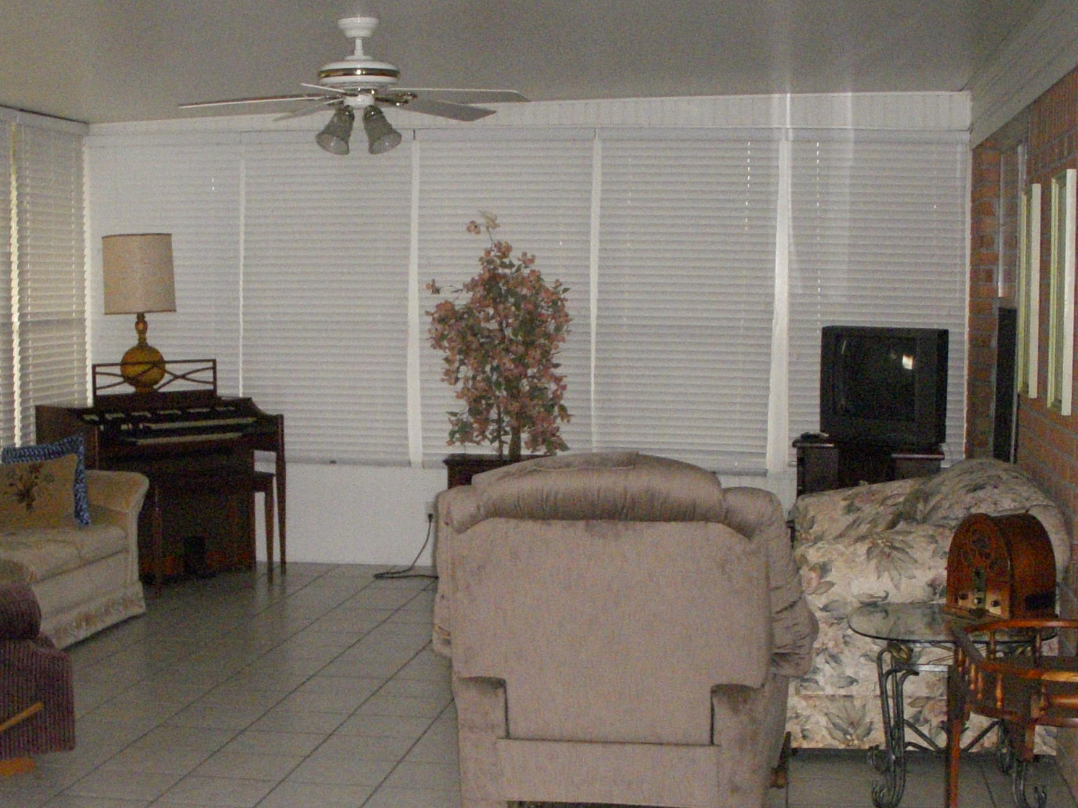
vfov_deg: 25.1
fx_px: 1806
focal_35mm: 58
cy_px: 558
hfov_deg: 33.1
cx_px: 430
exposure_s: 1/250
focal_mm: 6.3
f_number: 3.3
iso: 800
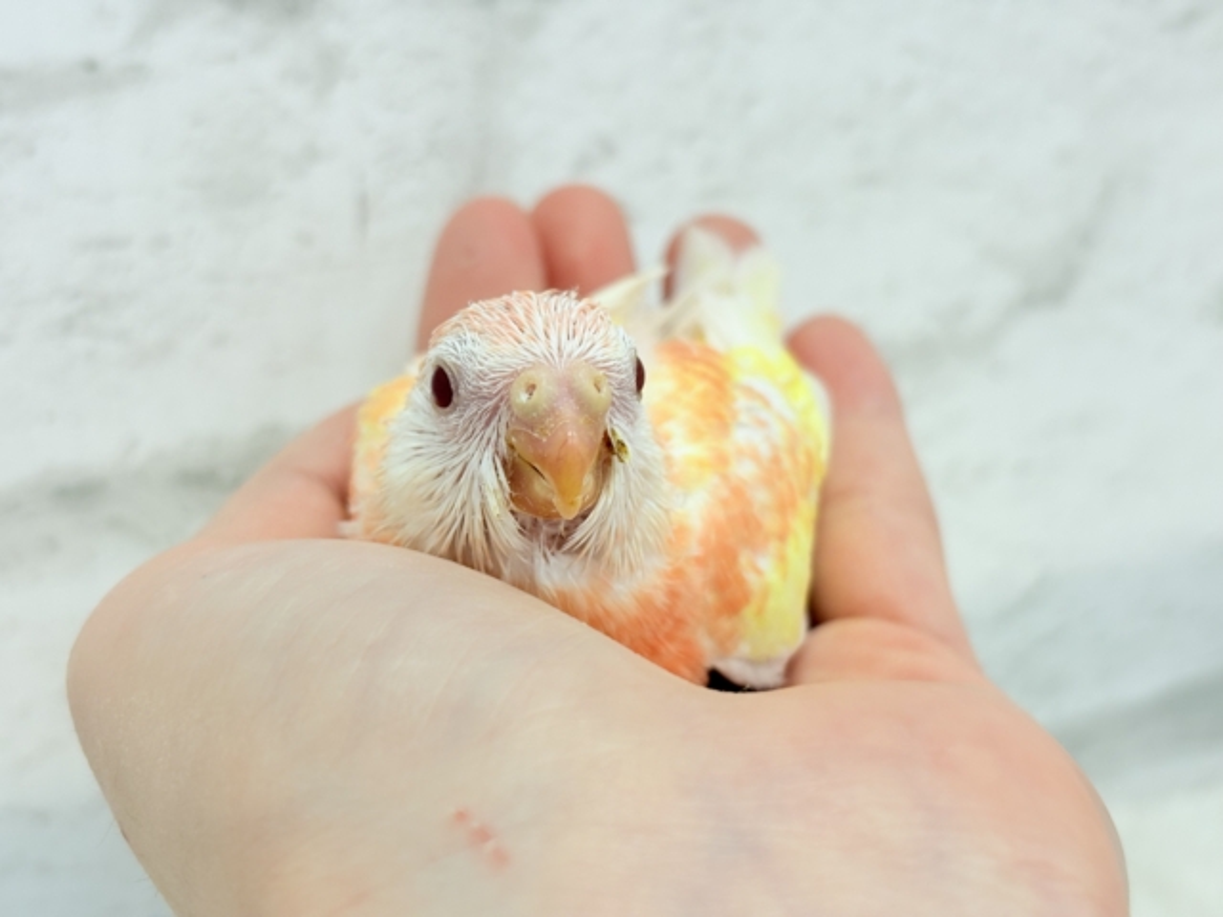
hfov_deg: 36.8
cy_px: 458
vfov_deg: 28.0
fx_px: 1837
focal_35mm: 52
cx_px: 612
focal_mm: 5.96
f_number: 1.6
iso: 40
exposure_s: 1/50
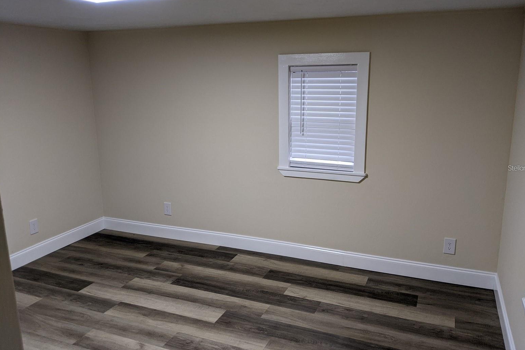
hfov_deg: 63.6
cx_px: 269
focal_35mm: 29
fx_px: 423
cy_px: 168
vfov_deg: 45.0
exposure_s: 1/40
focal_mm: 4.44
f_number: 1.8
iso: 90
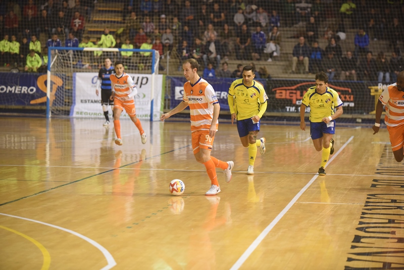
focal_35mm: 120
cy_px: 135
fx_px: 1347
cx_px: 202
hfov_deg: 17.1
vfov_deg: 11.4
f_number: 4
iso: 2500
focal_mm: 120
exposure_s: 1/500
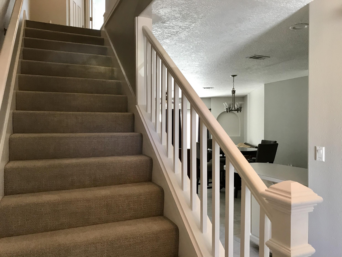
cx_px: 171
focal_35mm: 28
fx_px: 277
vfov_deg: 49.7
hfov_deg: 63.4
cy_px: 128
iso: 40
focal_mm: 3.99
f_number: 1.8
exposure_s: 1/20
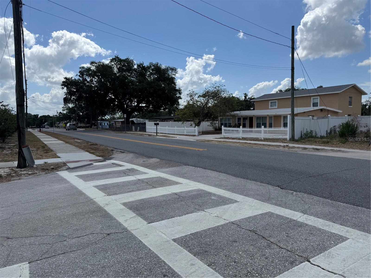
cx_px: 186
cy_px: 139
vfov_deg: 56.8
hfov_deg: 71.6
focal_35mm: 24
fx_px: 257
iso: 80
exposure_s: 1/7092
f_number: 1.78
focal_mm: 6.76
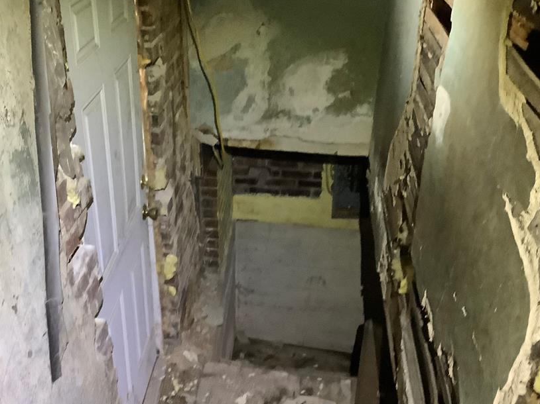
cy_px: 228
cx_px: 212
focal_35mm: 39
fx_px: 608
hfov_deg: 47.5
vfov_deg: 36.7
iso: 500
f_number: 2.4
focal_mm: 3.3
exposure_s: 1/30
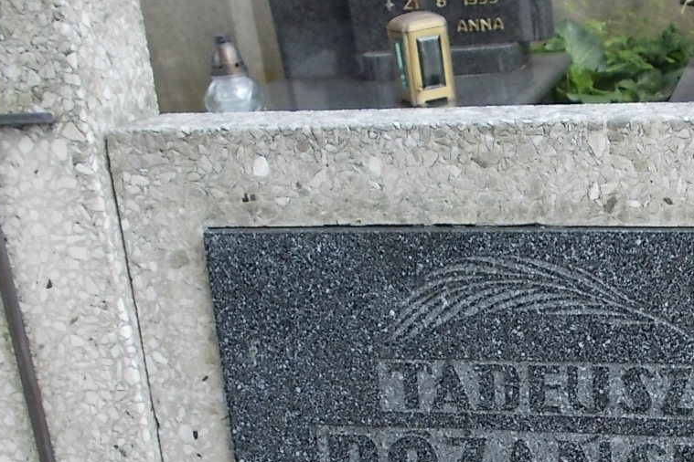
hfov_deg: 34.1
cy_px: 364
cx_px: 549
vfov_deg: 23.5
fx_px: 1099
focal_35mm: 57
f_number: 3.2
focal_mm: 4.6
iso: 80
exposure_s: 1/250
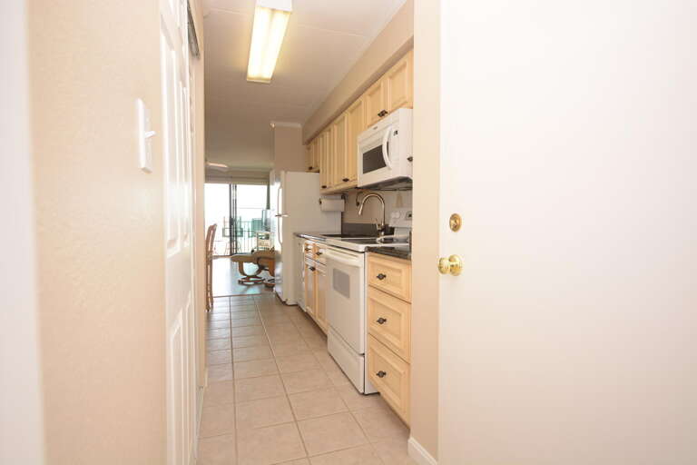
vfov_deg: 63.2
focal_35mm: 20
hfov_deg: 85.4
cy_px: 232
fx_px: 378
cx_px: 348
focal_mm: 13
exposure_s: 1/60
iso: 250
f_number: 4.8
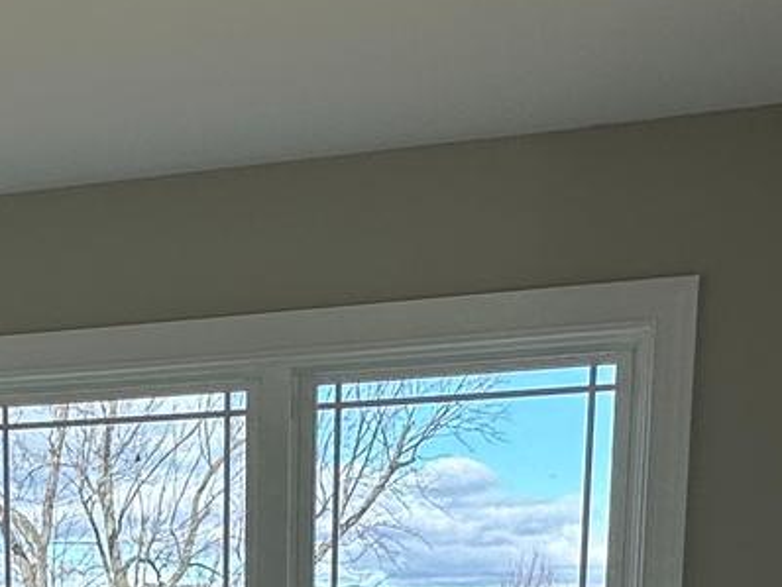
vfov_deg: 17.5
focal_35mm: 72
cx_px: 45
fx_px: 1628
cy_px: 982
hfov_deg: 25.9
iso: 40
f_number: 2.2
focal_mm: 2.22
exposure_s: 1/383
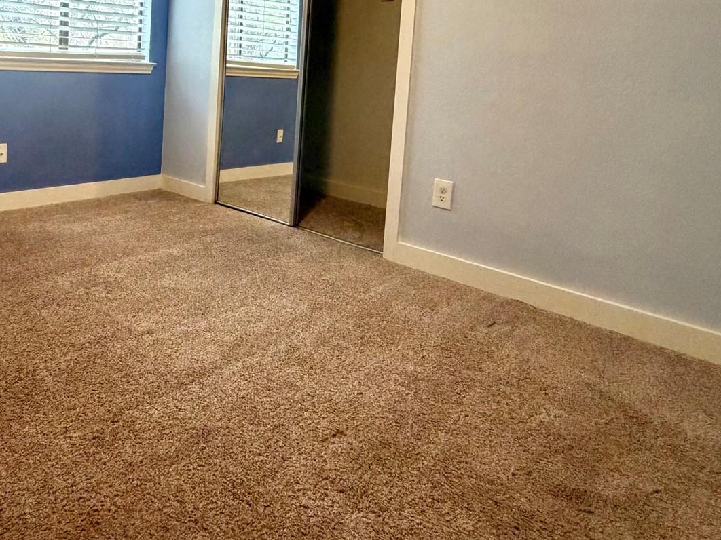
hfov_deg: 61.3
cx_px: 171
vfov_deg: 48.1
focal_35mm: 27
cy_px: 100
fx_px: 562
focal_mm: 2.22
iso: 500
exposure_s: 1/60
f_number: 2.2
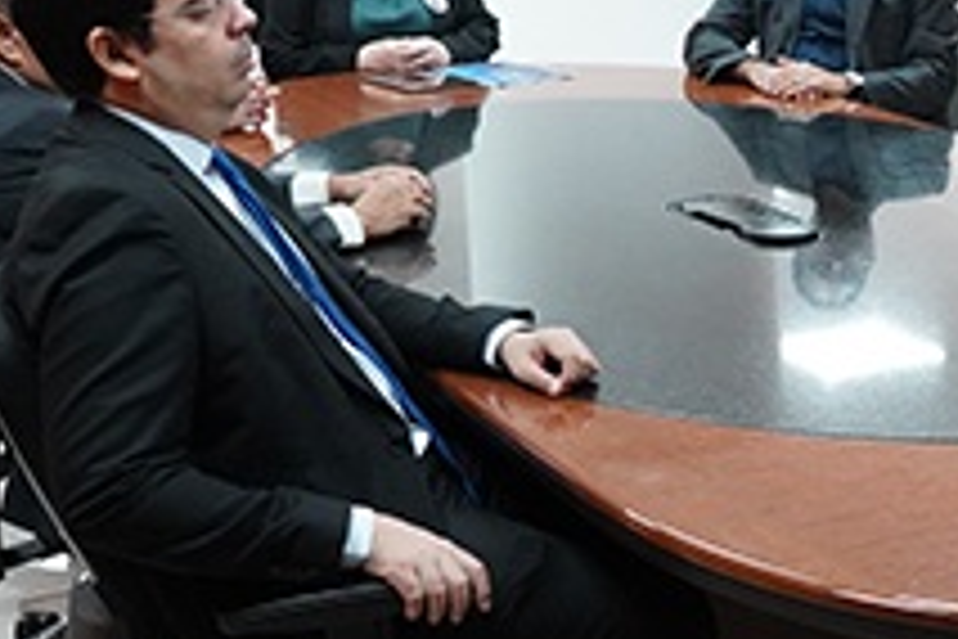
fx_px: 1996
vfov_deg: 18.2
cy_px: 338
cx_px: 1007
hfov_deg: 25.4
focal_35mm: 75
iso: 10000
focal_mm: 28
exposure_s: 1/250
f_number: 6.3
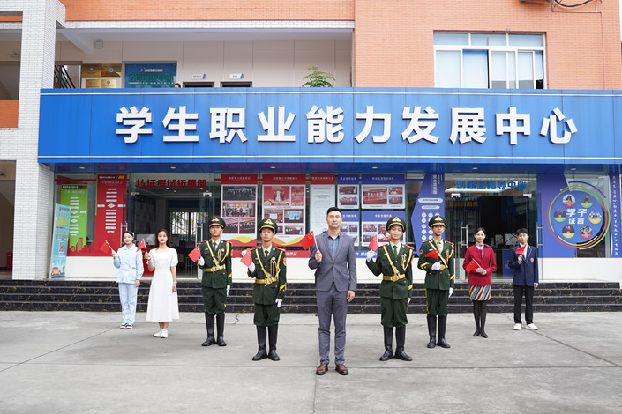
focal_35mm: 33
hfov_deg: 57.2
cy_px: 213
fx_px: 570
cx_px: 321
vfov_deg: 40.0
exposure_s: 1/160
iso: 400
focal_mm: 31
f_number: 5
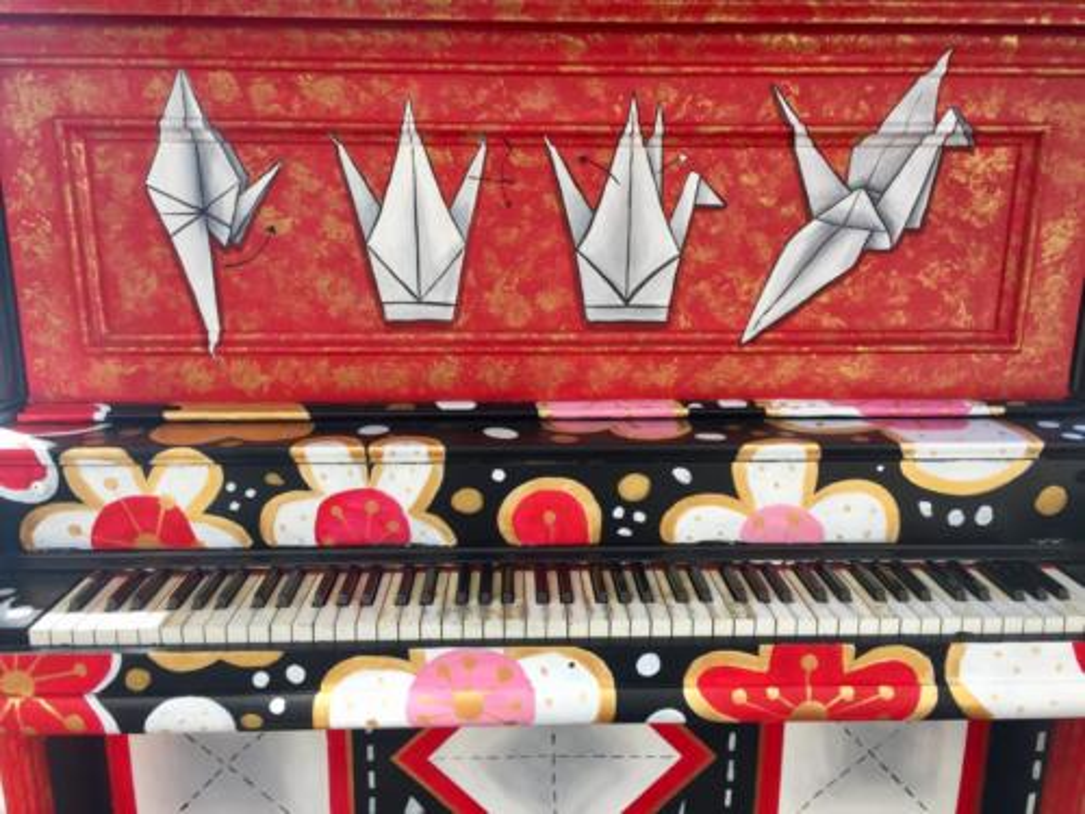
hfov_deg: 61.7
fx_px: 909
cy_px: 407
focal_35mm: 29
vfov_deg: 48.2
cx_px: 542
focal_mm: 4.15
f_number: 2.2
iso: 32
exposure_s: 1/120
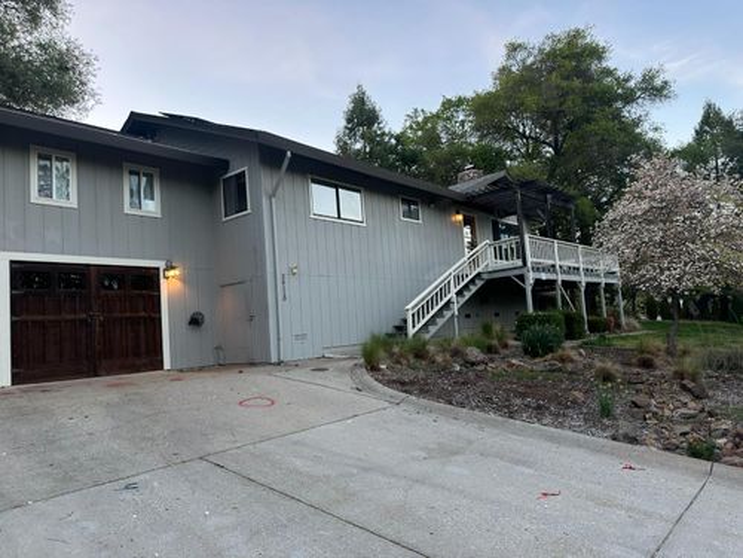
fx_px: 515
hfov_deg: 71.6
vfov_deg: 56.8
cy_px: 279
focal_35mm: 24
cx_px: 372
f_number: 1.78
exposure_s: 1/121
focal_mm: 6.86
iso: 64
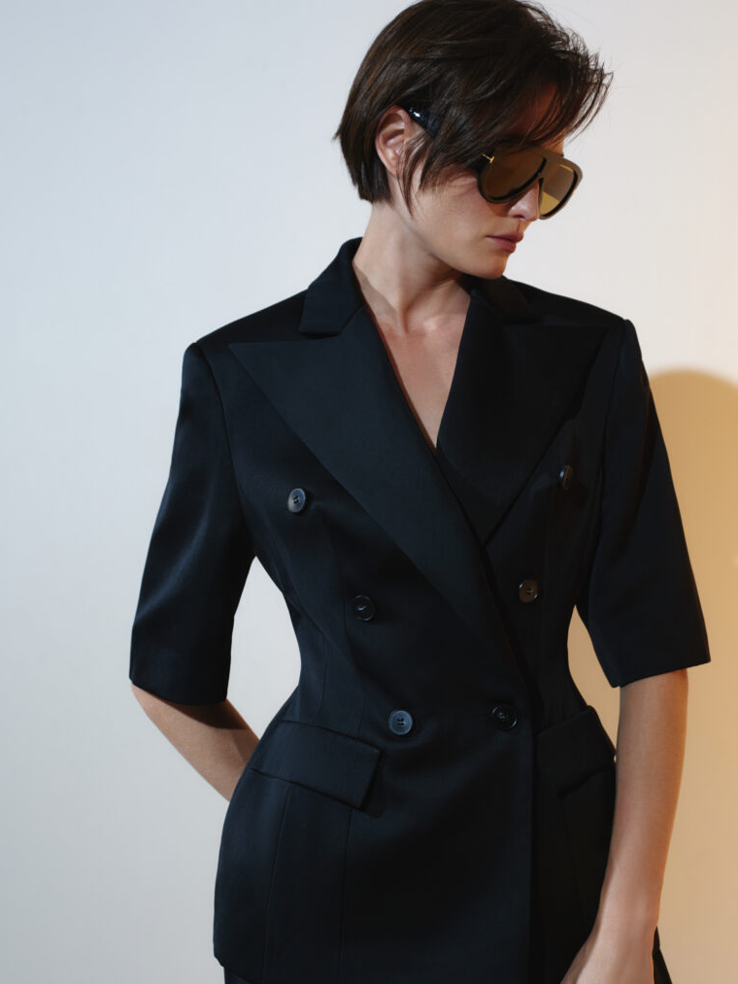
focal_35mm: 48
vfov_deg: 39.6
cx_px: 442
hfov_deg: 30.2
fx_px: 1364
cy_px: 568
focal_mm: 45
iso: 400
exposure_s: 1/125
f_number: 5.6
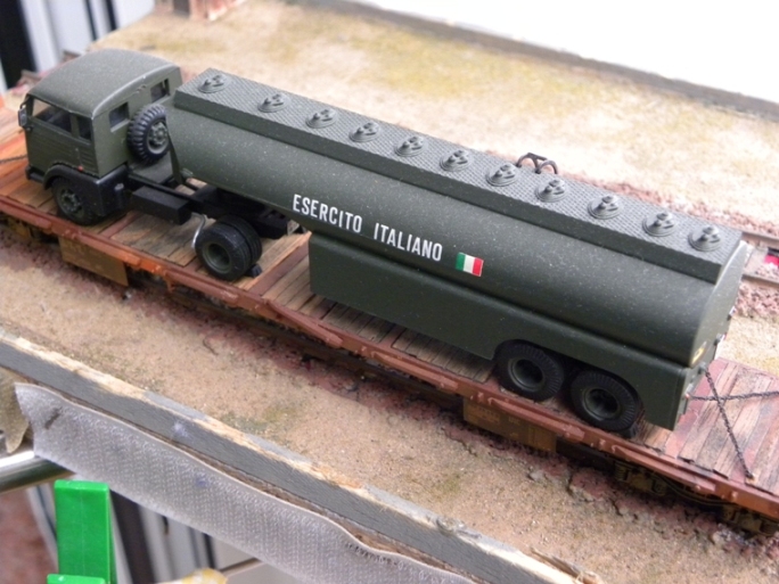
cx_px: 390
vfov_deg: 28.0
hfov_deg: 36.8
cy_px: 292
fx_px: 1170
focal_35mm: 52
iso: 400
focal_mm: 9.2
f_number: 3.5
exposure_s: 1/72
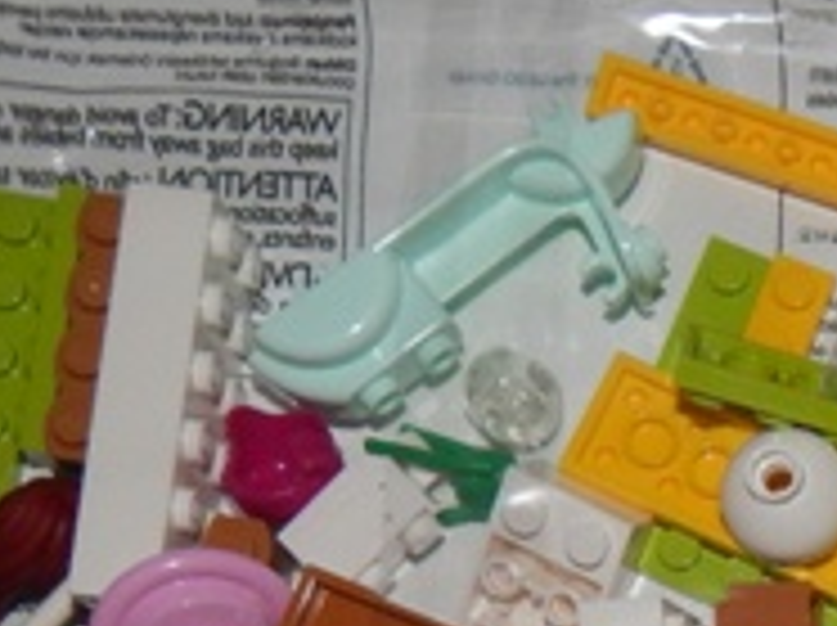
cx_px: 1125
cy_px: 1036
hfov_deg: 18.3
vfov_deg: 13.7
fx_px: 2391
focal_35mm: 99
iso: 200
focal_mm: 4
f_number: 6
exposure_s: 1/30
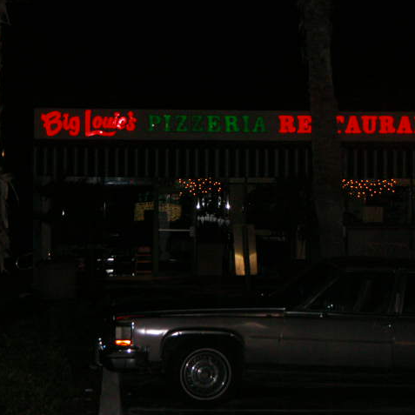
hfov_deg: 13.7
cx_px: 270
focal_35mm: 127
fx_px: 1723
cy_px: 207
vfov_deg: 13.7
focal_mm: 27.3
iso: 400
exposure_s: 1/250
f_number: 3.7
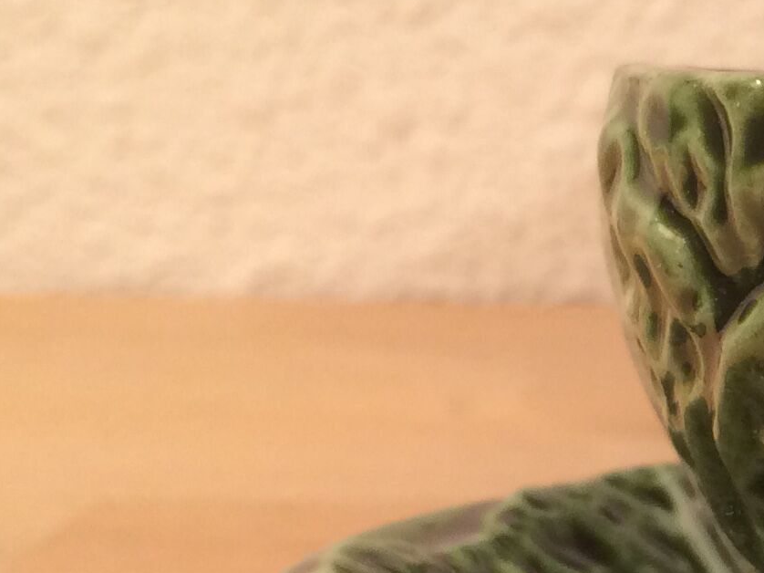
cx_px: 1223
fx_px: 2493
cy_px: 481
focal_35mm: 113
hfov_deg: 15.7
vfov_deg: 13.0
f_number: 2.2
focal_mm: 4.15
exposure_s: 1/33
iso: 64
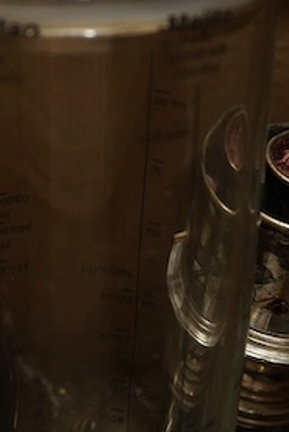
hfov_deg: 9.4
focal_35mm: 146
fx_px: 1756
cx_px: 86
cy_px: 187
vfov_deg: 14.0
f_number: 3.5
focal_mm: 30
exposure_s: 1/125
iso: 1250
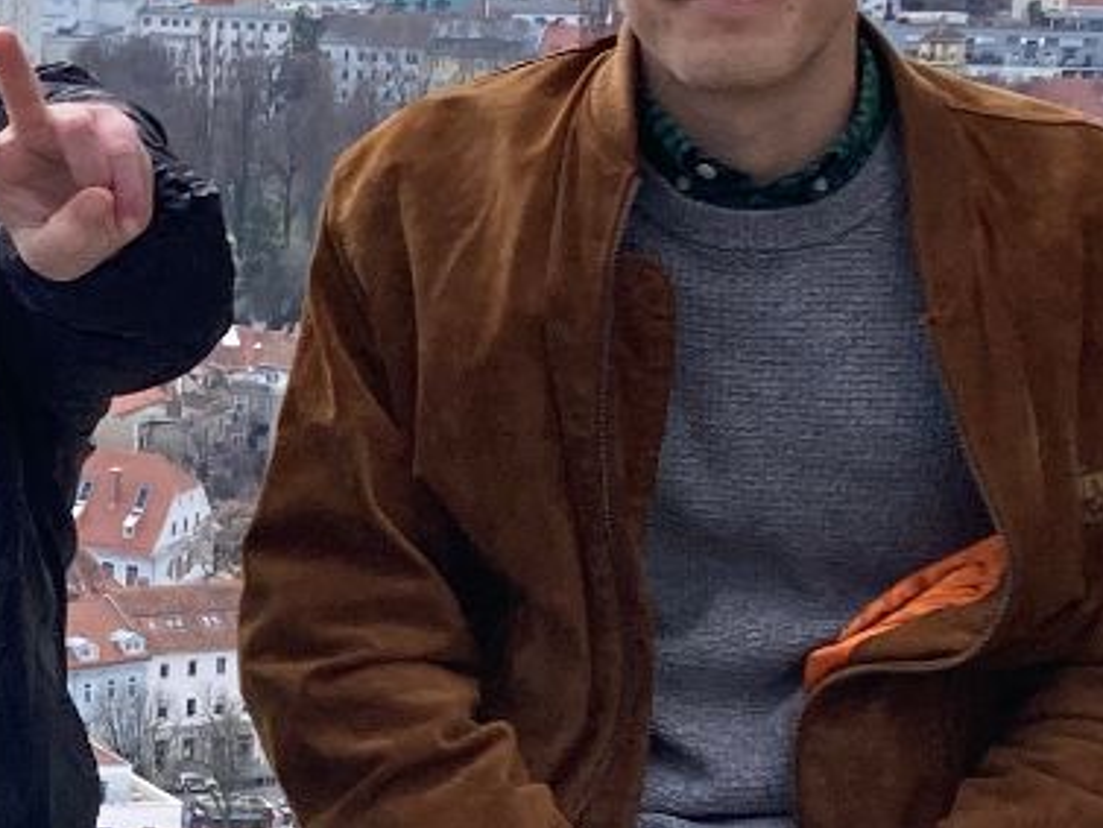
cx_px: -884
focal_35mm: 152
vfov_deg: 9.8
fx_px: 4845
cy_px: 576
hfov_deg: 12.0
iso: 20
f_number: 1.8
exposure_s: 1/656
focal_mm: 3.99
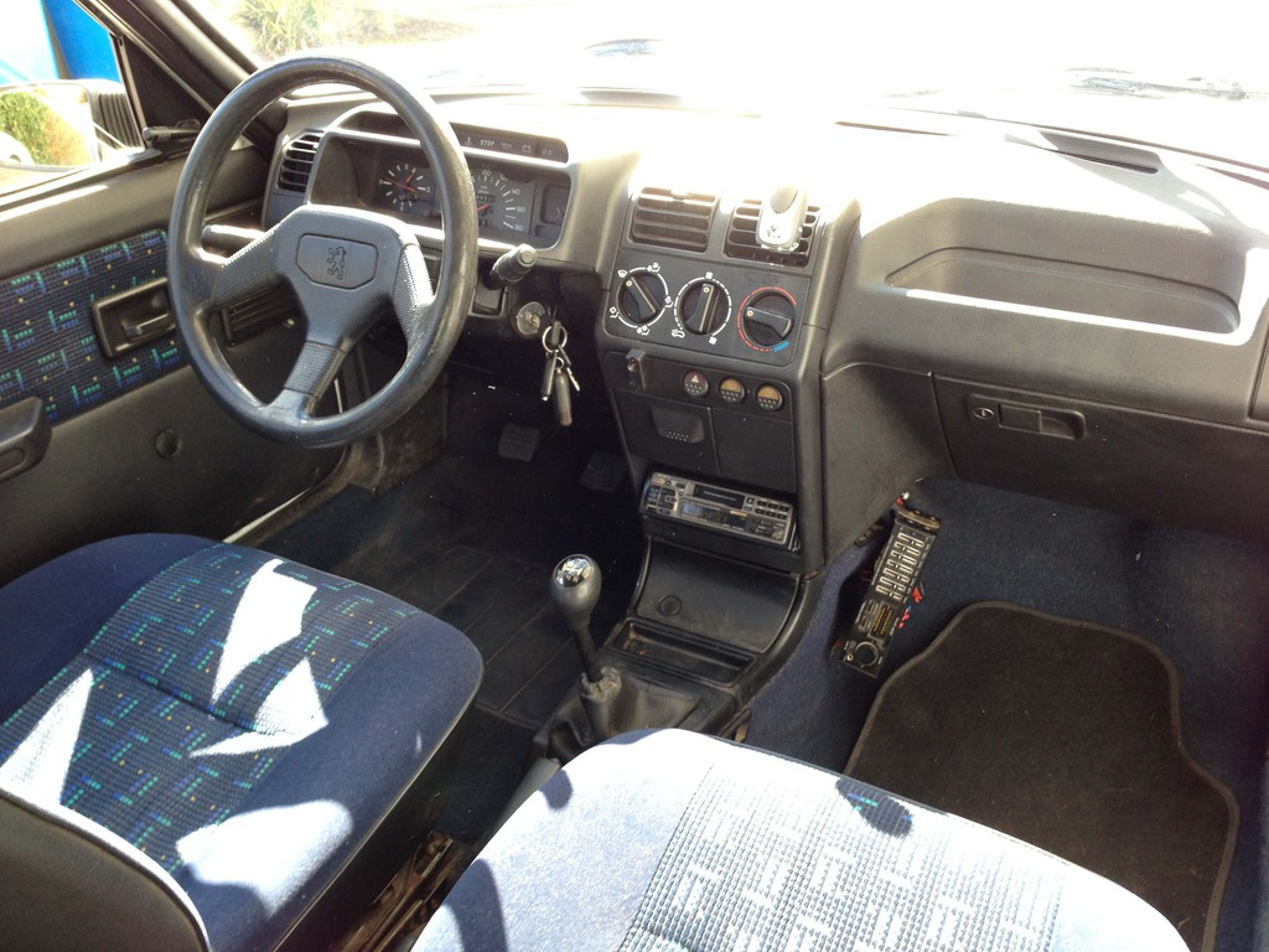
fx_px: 1210
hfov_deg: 55.4
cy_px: 476
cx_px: 634
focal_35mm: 33
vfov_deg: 42.9
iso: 64
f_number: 2.4
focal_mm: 4.12
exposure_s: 1/60
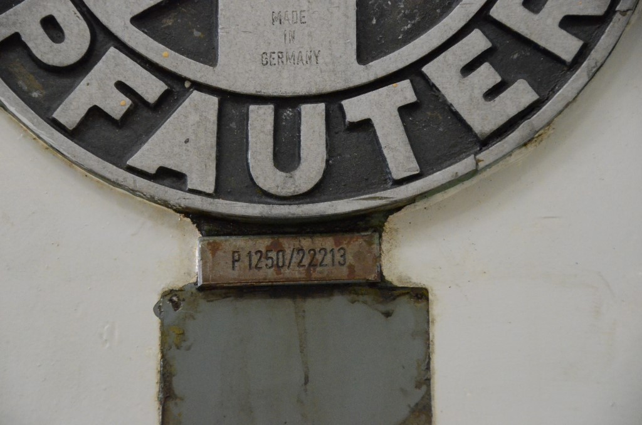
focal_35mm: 135
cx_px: 321
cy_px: 212
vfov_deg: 10.1
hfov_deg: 15.2
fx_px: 2402
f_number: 5.3
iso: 6400
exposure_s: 1/200
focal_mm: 90
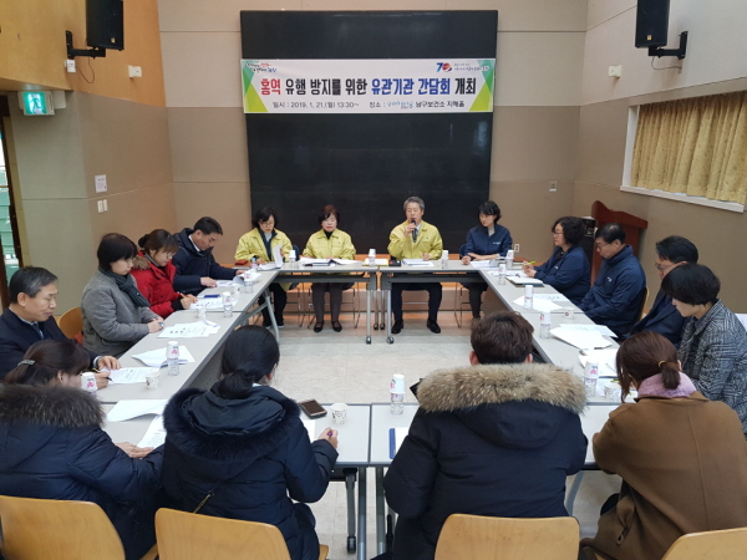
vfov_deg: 53.1
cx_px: 374
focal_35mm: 26
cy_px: 280
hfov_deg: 67.3
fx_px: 561
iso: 160
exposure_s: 1/40
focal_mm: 4.3
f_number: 1.7
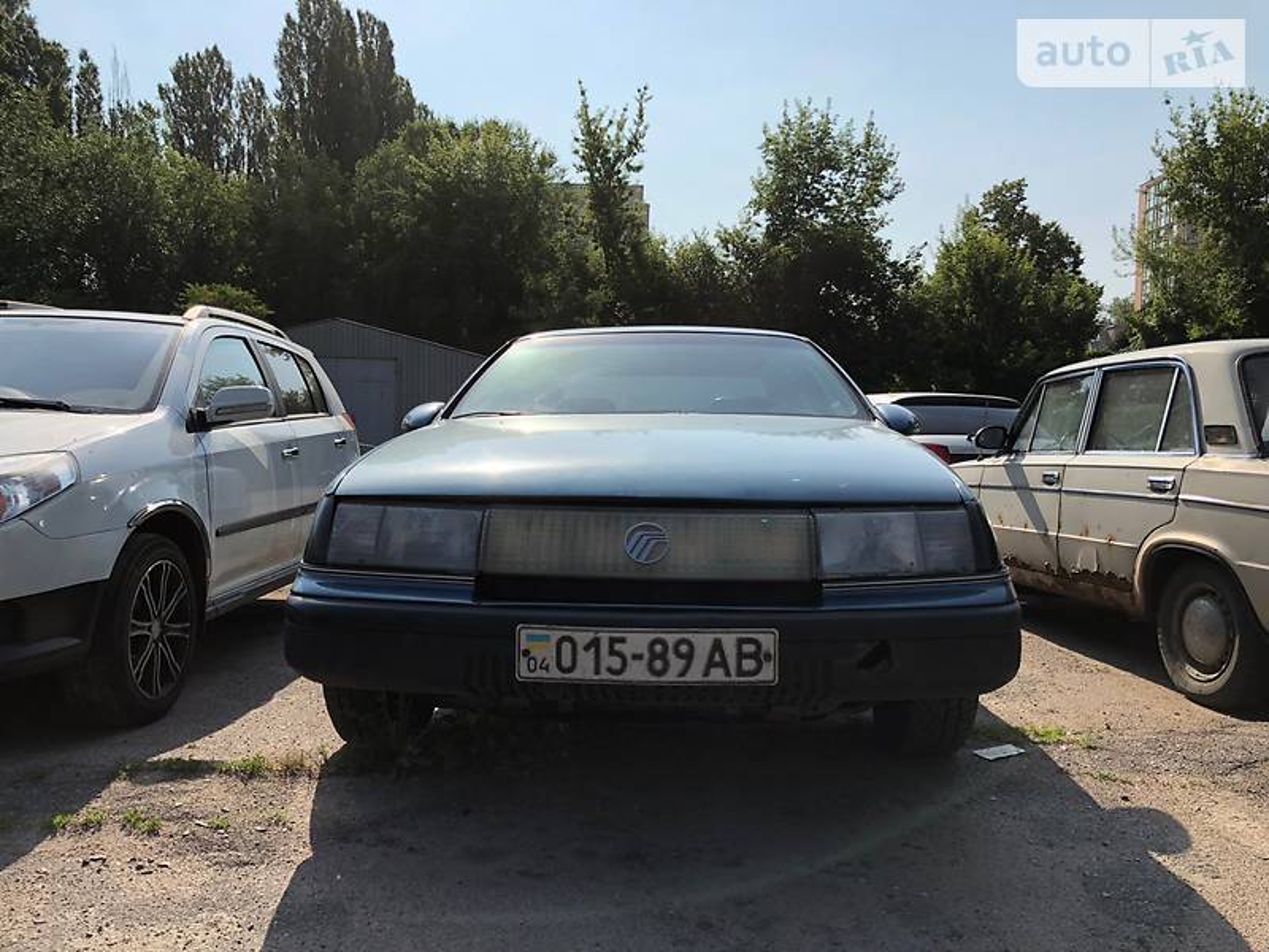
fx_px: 1026
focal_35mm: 28
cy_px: 476
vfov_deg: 49.7
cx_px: 634
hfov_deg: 63.4
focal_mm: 4
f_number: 1.8
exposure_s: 1/2404
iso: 20
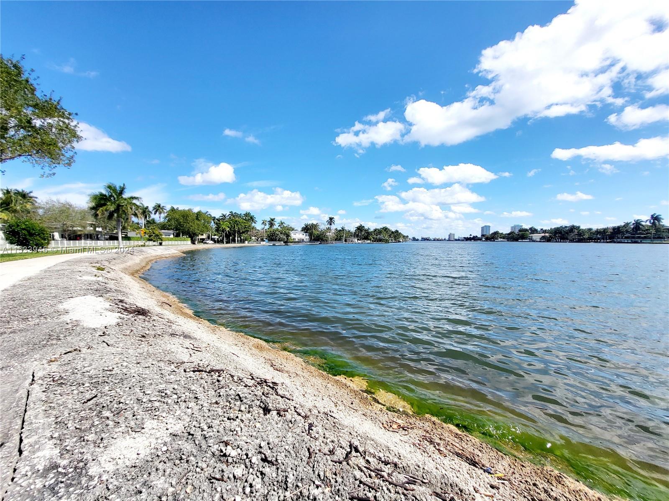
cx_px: 334
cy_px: 250
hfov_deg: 106.2
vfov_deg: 89.9
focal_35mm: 13
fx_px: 251
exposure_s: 1/1667
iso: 32
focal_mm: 1.74
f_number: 2.2
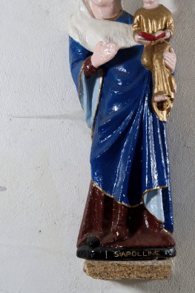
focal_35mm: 136
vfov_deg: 15.1
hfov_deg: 10.1
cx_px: 120
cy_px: 113
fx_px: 1106
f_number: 18
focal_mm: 70
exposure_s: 1/60
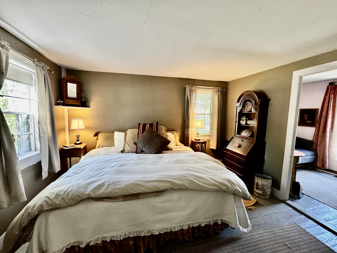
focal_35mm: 14
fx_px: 136
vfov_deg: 85.7
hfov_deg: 102.1
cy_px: 126
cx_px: 168
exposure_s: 1/60
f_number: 2.2
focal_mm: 2.22
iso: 400
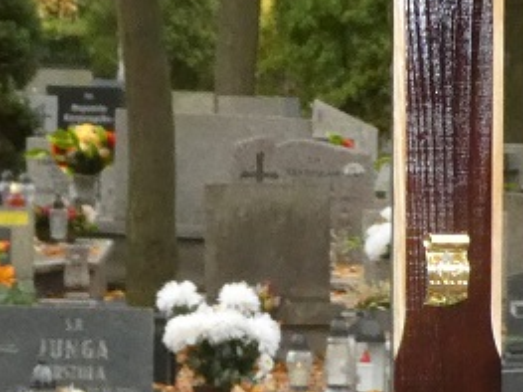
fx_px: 4047
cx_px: 430
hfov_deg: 7.4
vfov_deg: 5.4
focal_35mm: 268
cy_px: 907
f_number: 3.9
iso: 400
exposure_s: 1/60
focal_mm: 7.8
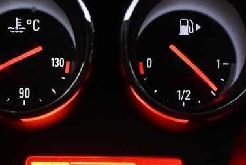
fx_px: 1013
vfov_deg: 9.1
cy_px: 213
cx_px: 92
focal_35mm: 148
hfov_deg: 13.8
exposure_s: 1/40
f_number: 4.2
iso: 1600
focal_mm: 23
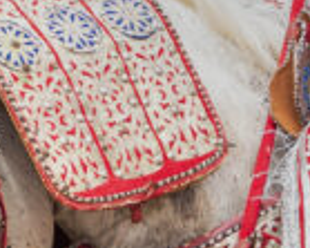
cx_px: 241
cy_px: 9
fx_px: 2540
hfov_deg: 7.0
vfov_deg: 5.6
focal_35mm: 277
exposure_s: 1/160
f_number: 6.3
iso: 100
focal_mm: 35
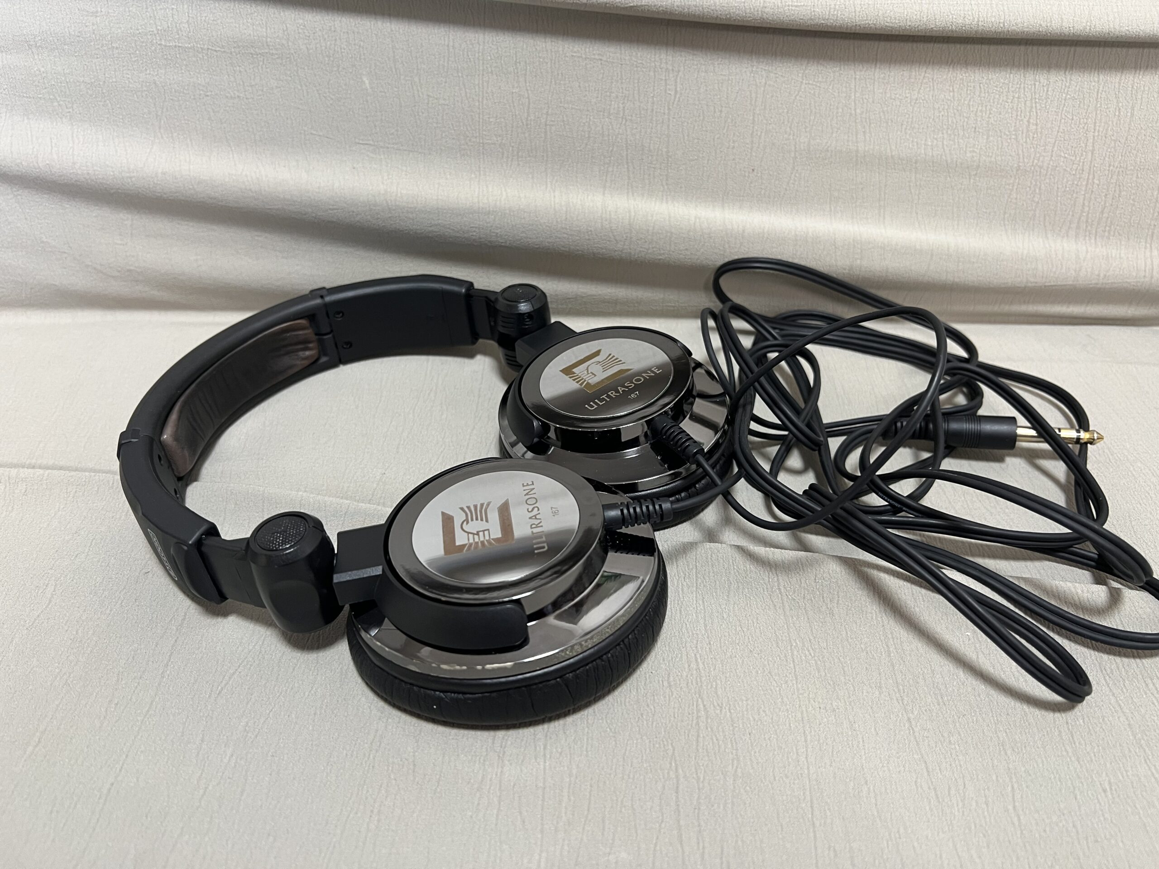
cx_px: 580
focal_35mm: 26
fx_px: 871
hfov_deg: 67.3
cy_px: 434
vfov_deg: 53.1
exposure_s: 1/50
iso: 125
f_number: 1.5
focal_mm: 5.7
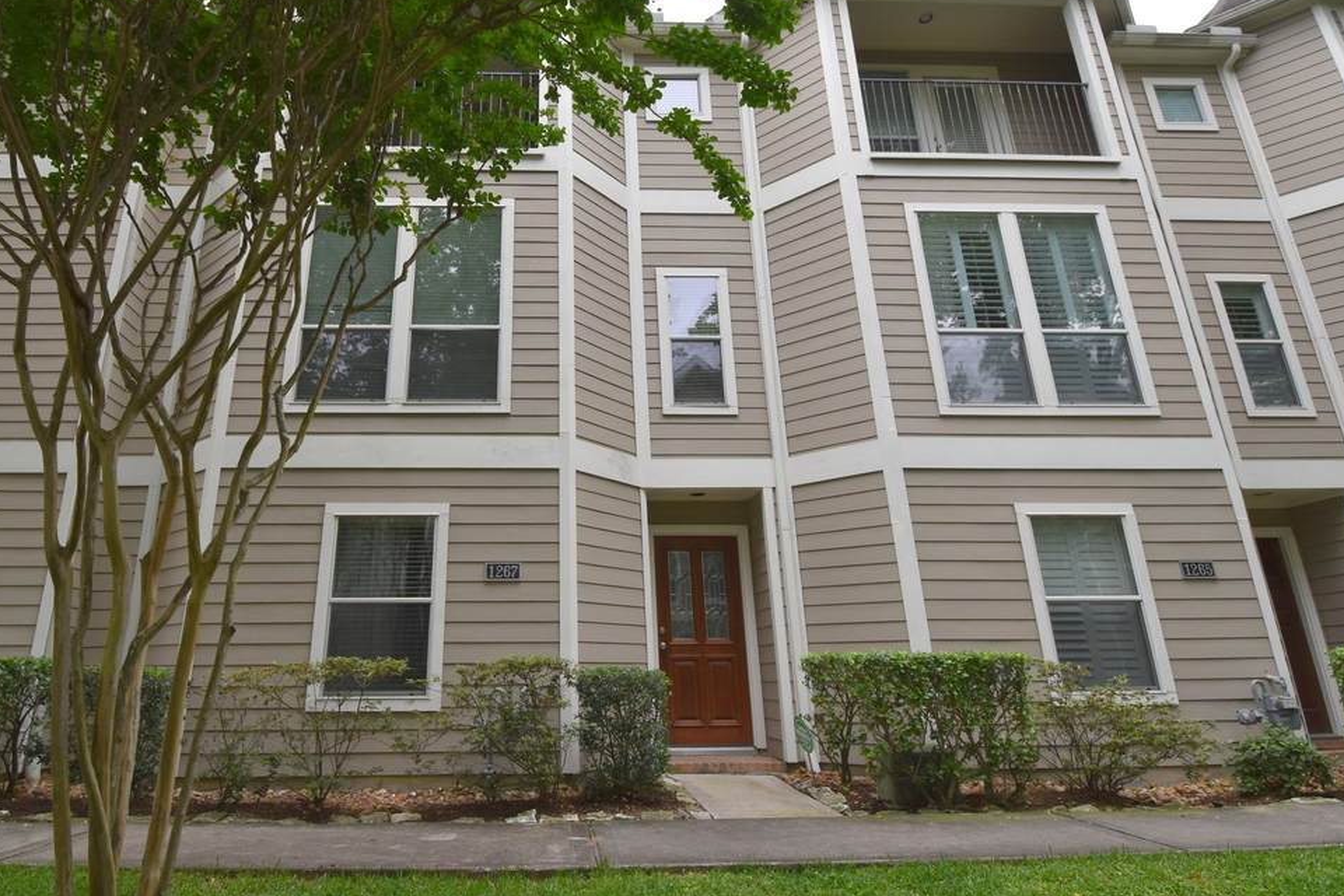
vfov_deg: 61.8
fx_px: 747
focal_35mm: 20
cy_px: 399
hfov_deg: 83.2
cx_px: 552
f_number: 6.3
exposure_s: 1/160
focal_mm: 10
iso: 400
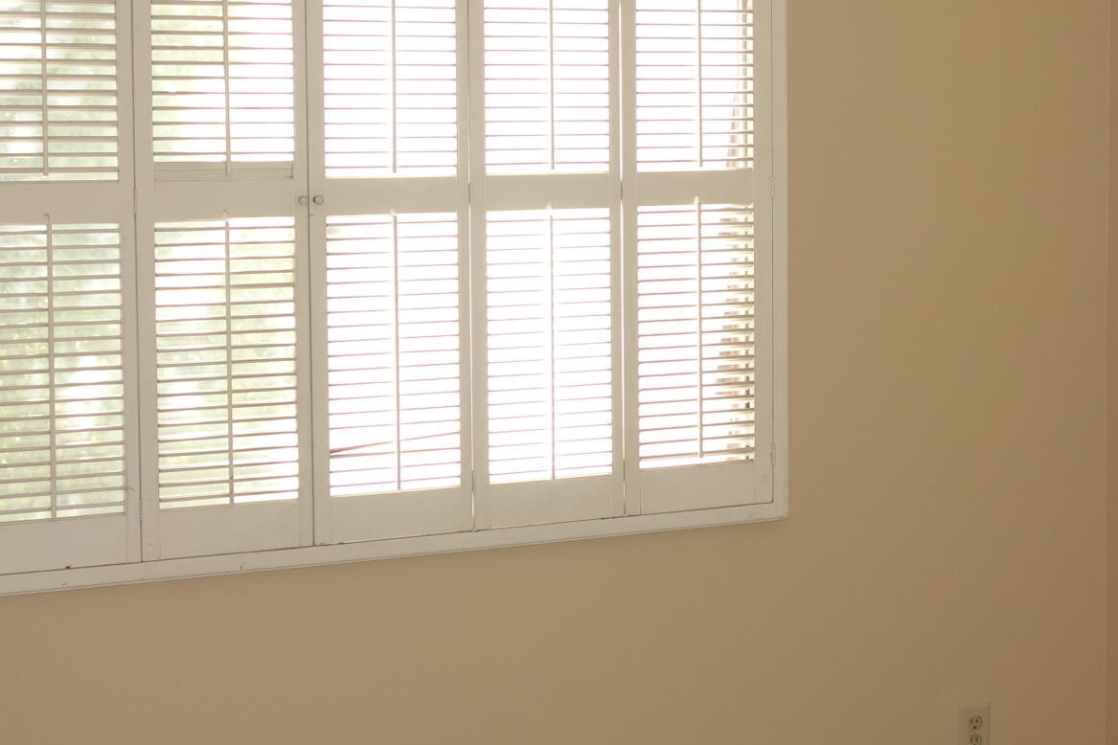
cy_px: 228
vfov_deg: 18.9
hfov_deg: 28.0
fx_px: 2236
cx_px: 679
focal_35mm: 72
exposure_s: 1/100
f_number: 2.8
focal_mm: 10.4
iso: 125
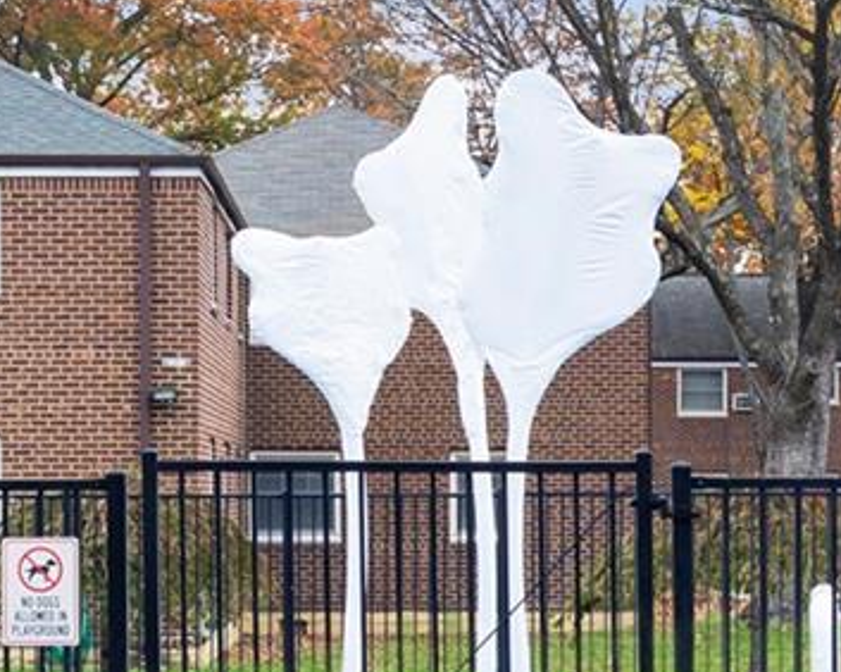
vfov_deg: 15.2
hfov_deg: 19.1
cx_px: 443
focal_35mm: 101
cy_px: 504
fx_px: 2506
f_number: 11
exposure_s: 1/4
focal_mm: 18.5
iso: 100
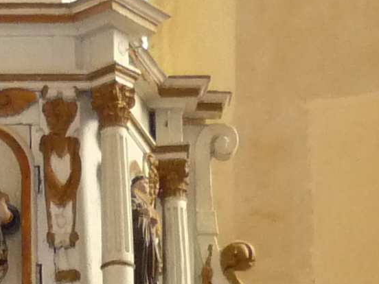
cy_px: 591
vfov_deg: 7.3
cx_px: -45
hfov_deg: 10.0
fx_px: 2135
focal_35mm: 195
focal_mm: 5.5
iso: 320
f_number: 2.8
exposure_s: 1/30
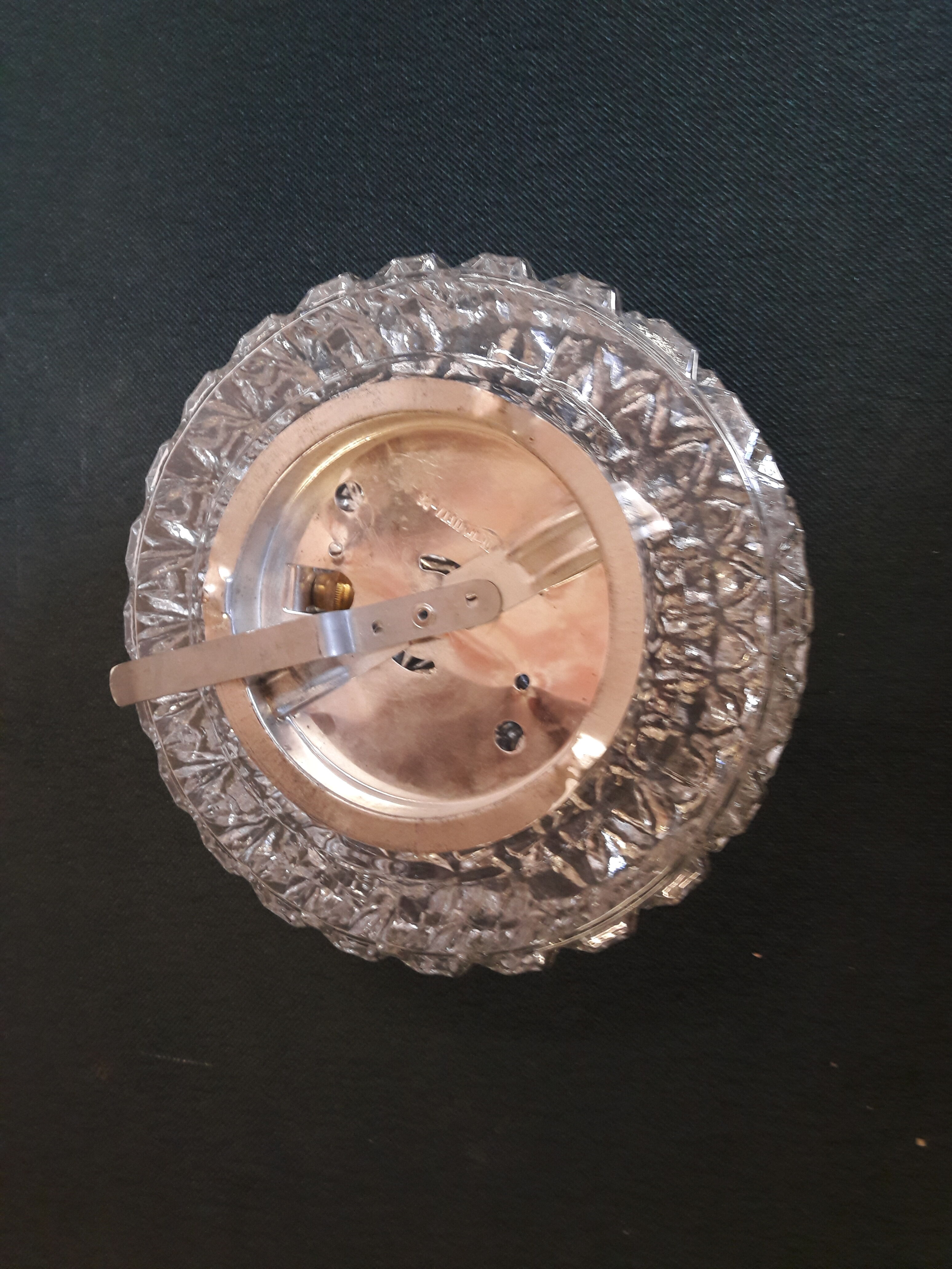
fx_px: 1027
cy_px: 634
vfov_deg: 63.4
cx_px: 476
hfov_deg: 49.7
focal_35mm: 28
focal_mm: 3.7
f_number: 1.9
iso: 125
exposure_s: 1/33
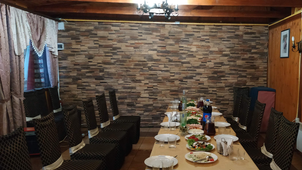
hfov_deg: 60.5
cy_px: 96
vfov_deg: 36.6
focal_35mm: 32
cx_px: 182
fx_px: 256
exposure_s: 1/20
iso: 1000
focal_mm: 3.94
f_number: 1.9
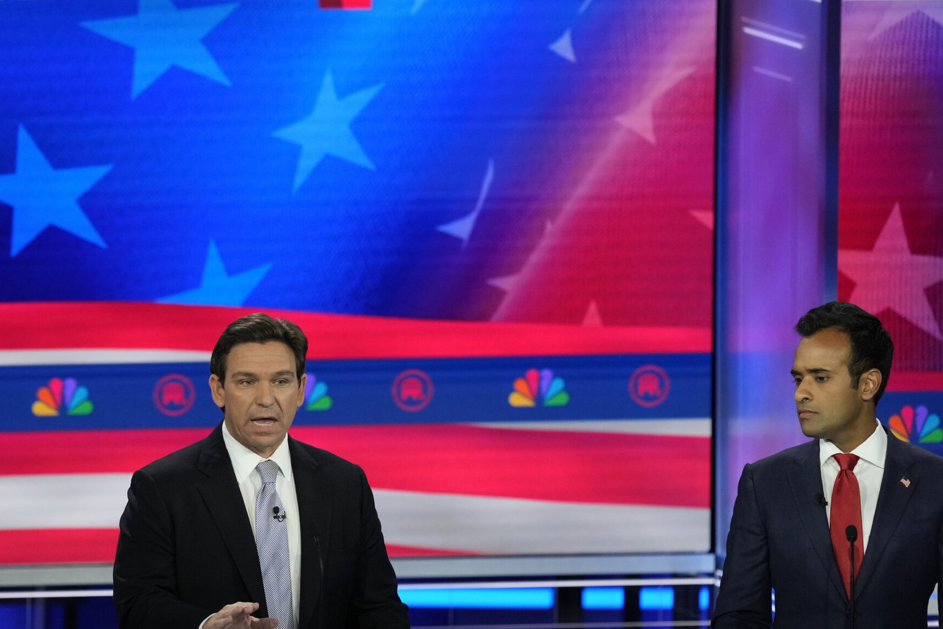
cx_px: 273
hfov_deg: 3.5
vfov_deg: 2.3
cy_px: 300
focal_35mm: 592
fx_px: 15505
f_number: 3.2
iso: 2500
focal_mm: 400
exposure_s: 1/800
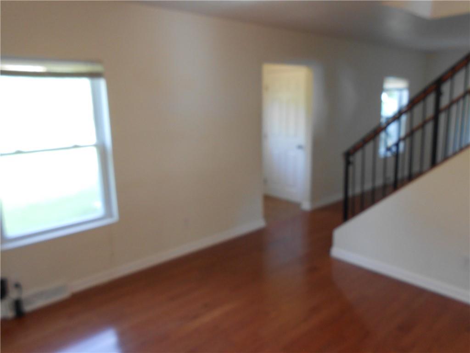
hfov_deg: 67.3
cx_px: 235
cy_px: 176
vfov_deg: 53.1
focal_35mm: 26
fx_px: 353
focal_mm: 4.6
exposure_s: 1/30
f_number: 3.5
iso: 200
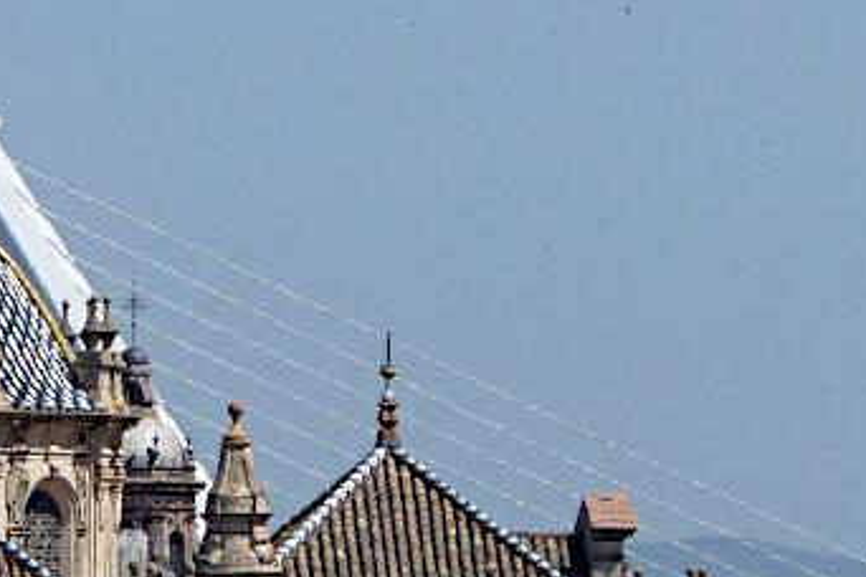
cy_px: 364
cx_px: -314
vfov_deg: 1.7
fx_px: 19724
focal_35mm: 820
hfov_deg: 2.5
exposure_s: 1/640
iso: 80
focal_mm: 37
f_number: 5.6
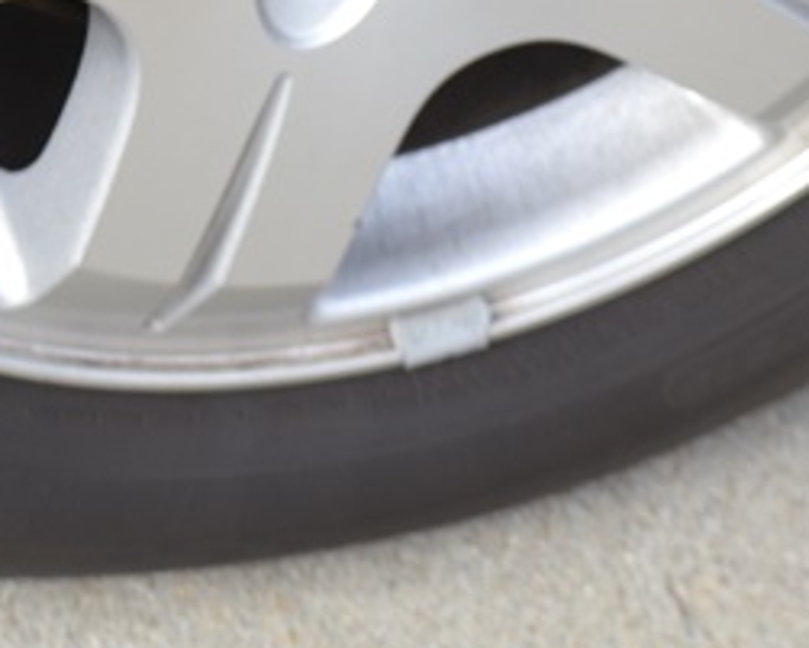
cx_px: 326
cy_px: -347
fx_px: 3901
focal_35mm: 163
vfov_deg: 9.2
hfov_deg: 11.8
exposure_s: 1/125
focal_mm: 29
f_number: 5.6
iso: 160
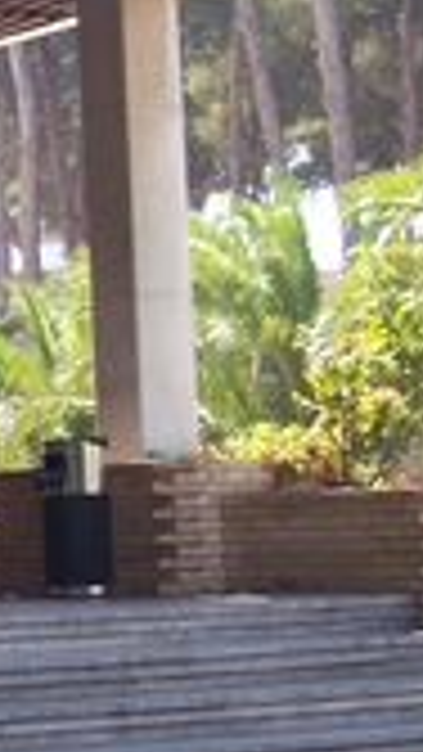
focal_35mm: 150
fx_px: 2989
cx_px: -382
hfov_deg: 7.8
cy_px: 286
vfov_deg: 14.3
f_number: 3.4
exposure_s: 1/350
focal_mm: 10.7
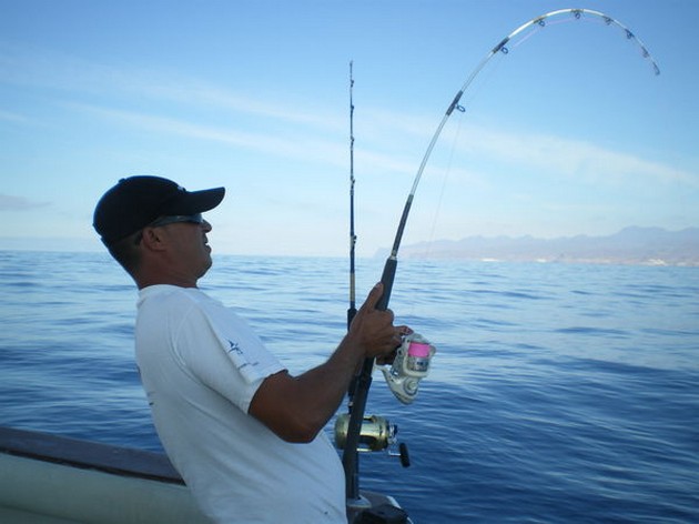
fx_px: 727
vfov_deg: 39.6
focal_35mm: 36
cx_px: 350
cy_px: 262
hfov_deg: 51.4
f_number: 4.6
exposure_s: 1/320
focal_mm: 6.3
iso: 50
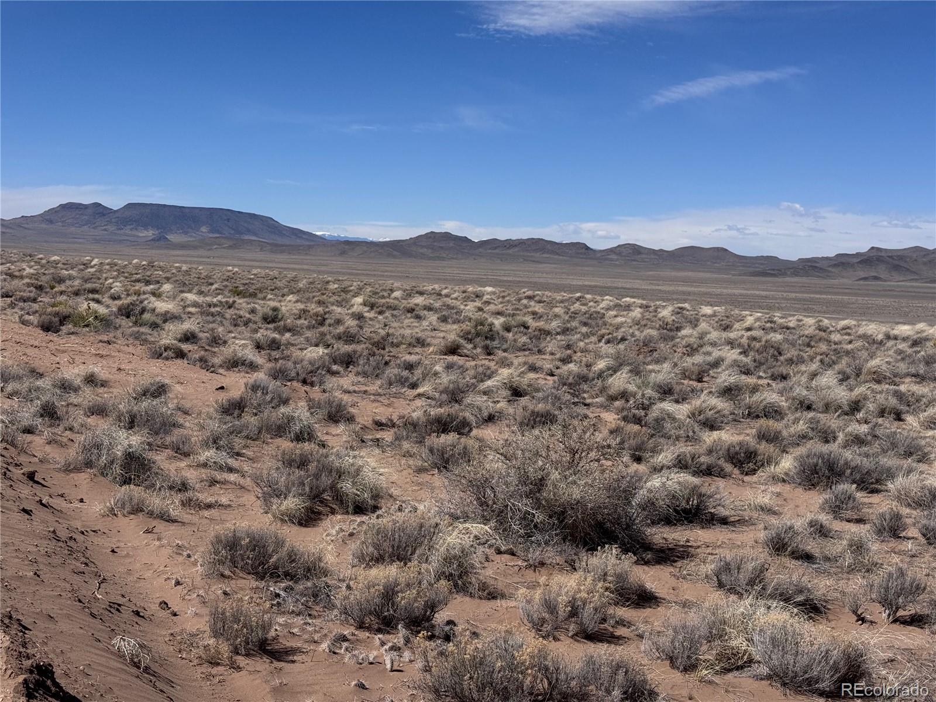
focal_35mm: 48
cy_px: 351
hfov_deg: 39.7
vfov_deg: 30.3
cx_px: 468
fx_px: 1298
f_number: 1.78
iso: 80
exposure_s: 1/9009
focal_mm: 6.76
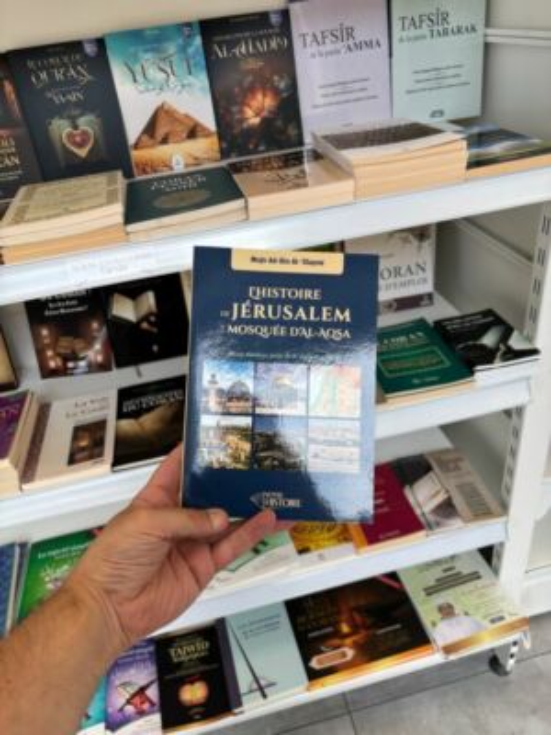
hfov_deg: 53.1
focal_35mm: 26
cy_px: 368
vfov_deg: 67.3
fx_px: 552
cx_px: 276
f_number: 1.6
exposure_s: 1/195
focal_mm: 5.96
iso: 40
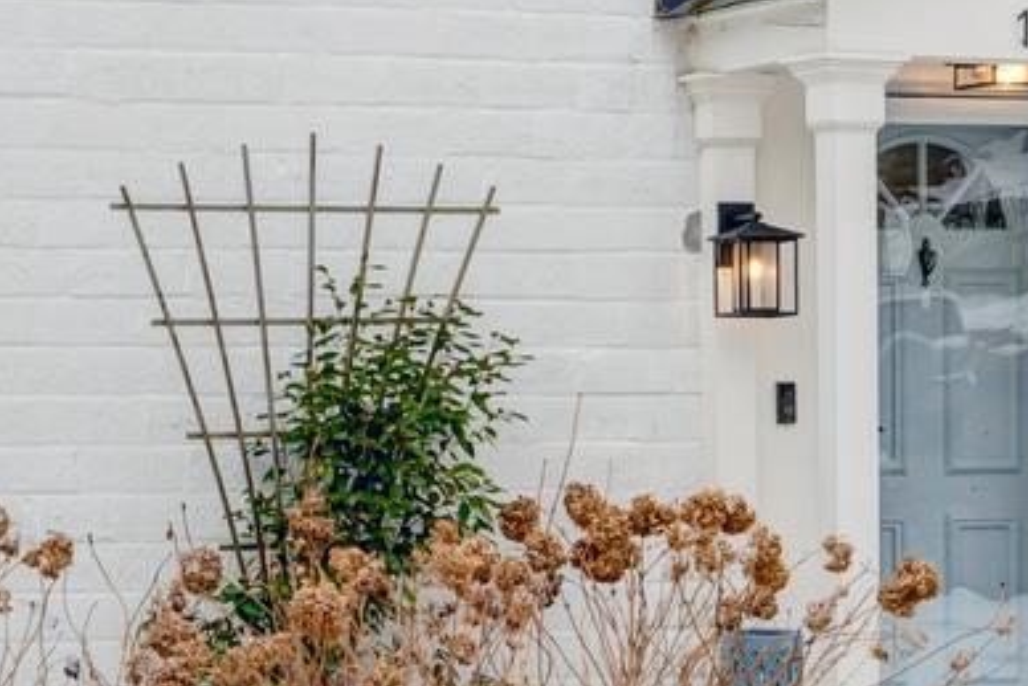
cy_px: -344
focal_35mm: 153
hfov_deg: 13.4
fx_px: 4370
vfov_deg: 8.8
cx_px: 586
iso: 640
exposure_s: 1/200
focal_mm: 29
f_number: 8
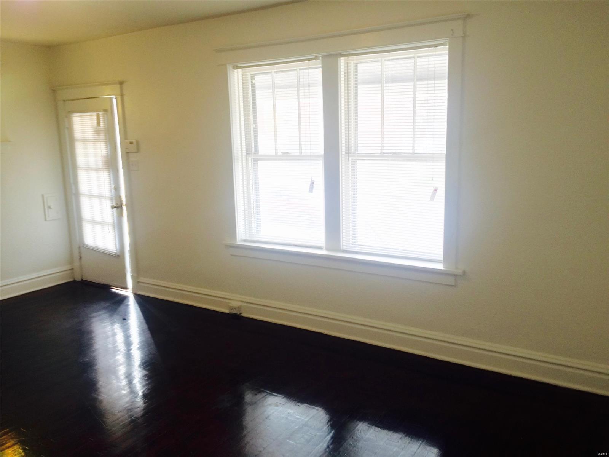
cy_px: 228
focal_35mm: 29
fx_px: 510
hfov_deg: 61.7
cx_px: 304
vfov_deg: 48.2
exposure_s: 1/30
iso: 80
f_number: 2.2
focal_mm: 4.15
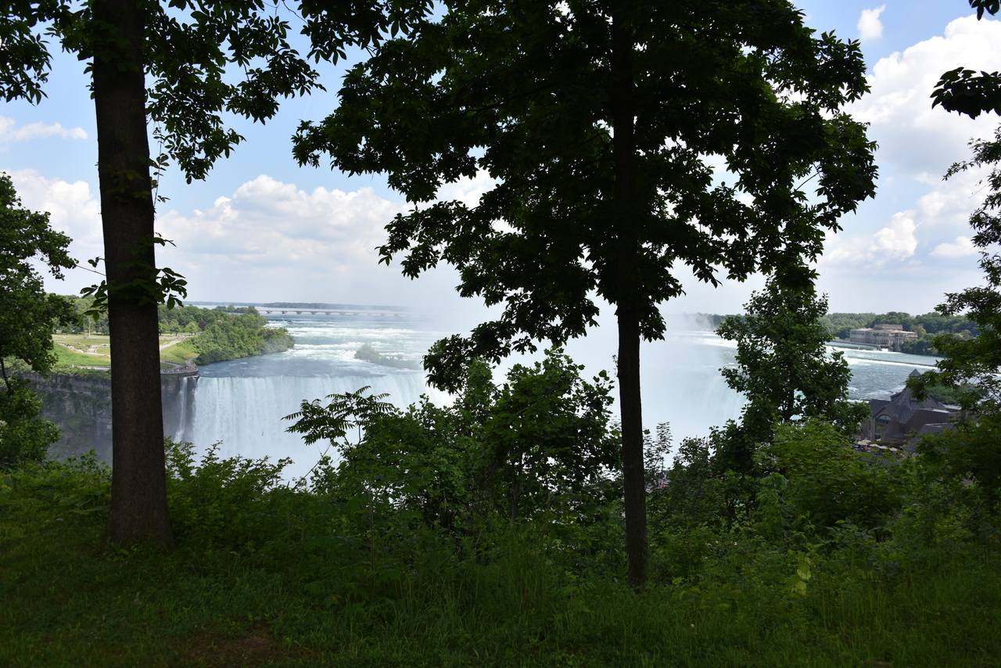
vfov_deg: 46.4
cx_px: 500
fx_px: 779
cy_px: 334
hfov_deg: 65.5
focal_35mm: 28
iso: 100
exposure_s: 1/250
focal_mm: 28
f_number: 8
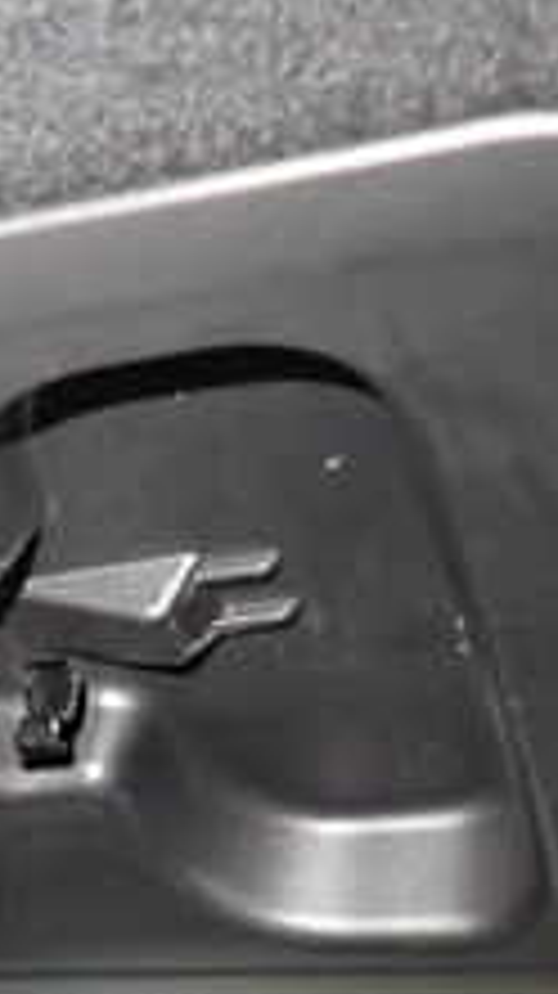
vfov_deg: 28.1
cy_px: 783
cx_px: -202
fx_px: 1950
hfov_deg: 15.4
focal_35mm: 74
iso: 800
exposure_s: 1/15
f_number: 2
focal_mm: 4.5
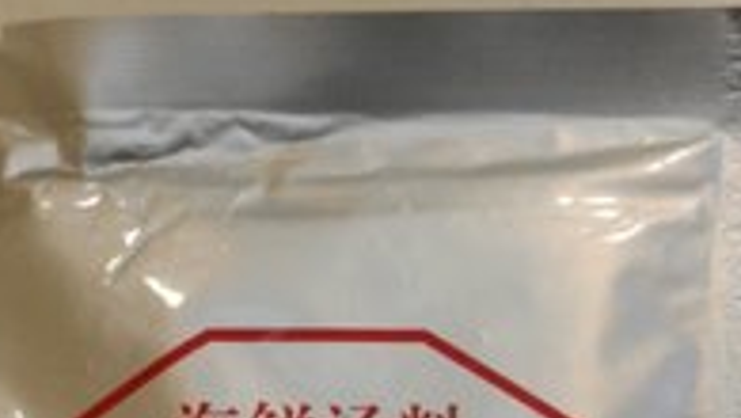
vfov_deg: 13.8
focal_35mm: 85
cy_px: 524
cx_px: 300
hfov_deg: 25.0
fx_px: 1671
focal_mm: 6.9
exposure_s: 1/60
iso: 640
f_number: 4
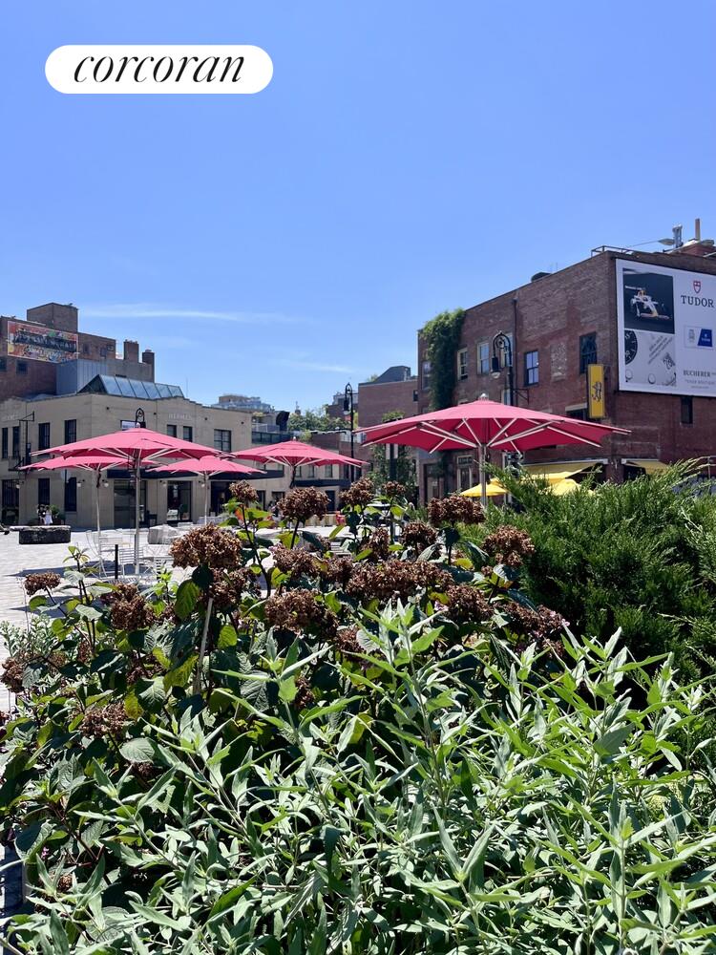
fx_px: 717
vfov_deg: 67.3
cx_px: 358
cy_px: 478
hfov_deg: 53.1
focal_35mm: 26
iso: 50
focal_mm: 5.1
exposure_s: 1/3623
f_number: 1.6
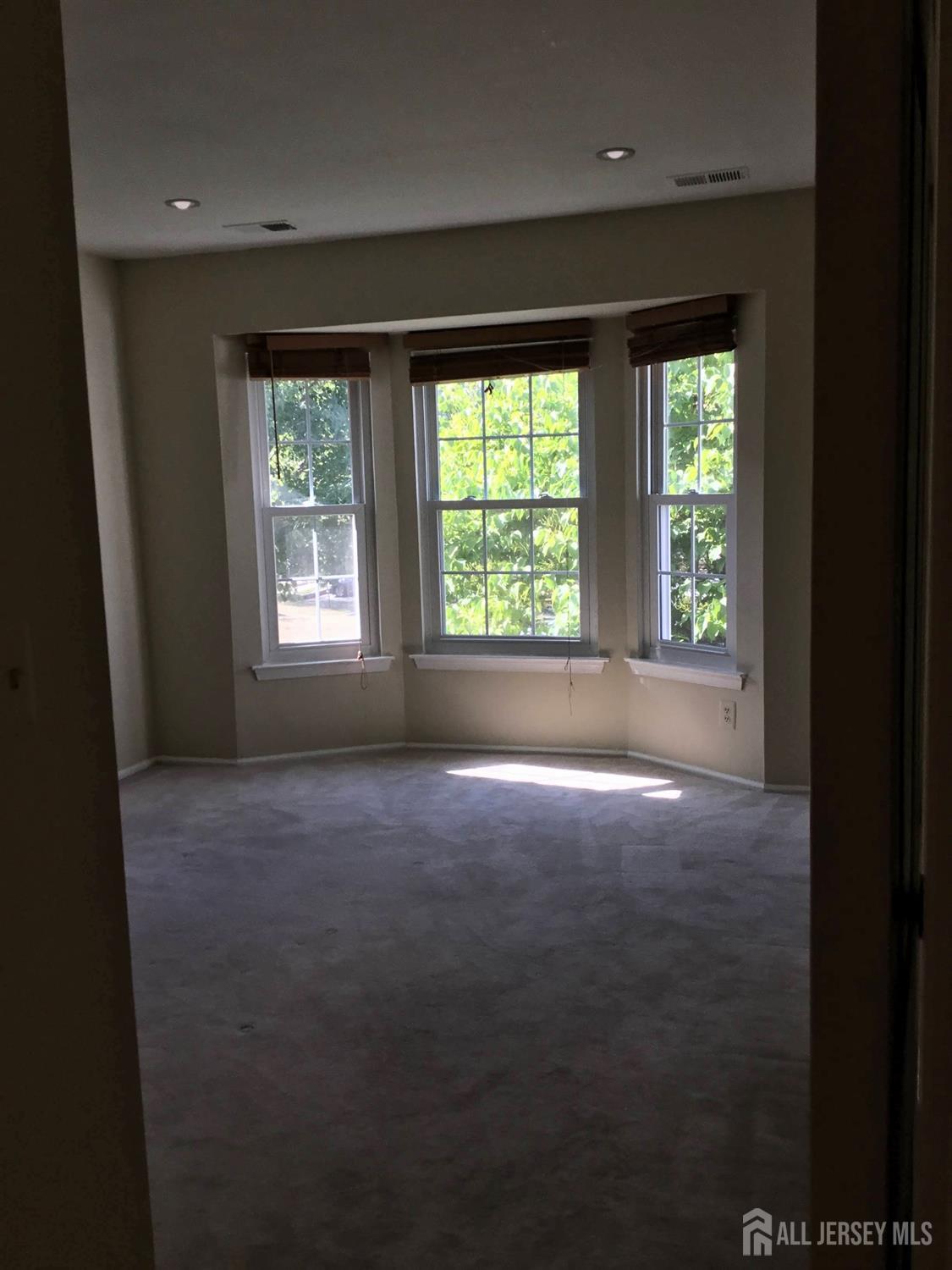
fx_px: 1137
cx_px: 476
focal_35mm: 31
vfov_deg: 58.4
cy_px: 635
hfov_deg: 45.4
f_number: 2.4
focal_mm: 3.3
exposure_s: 1/120
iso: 32
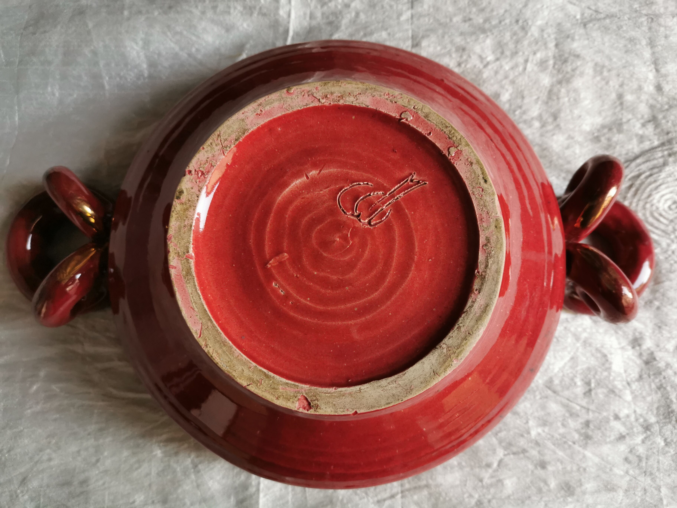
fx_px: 528
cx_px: 338
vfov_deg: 51.4
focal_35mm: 27
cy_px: 254
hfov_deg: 65.3
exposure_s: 1/100
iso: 160
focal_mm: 5.58
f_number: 1.8
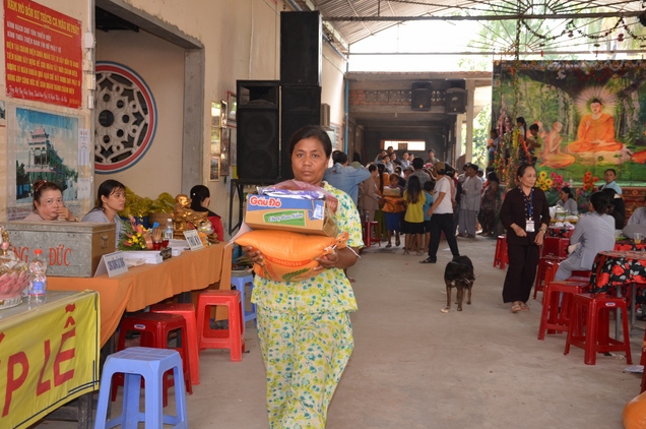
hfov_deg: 42.8
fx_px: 824
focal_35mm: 46
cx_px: 327
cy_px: 212
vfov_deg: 29.2
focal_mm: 30
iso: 640
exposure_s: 1/250
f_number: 4.5
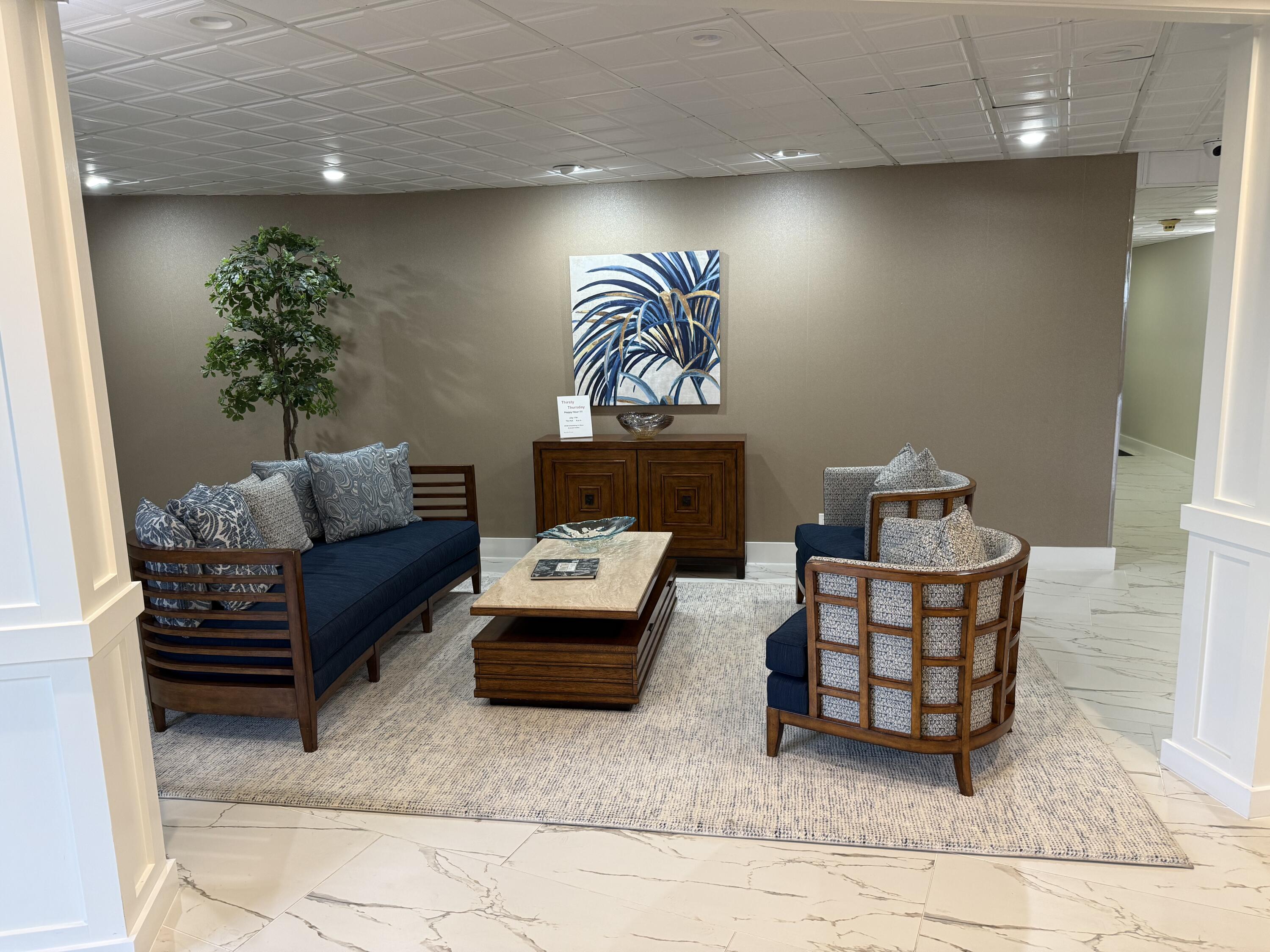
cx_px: 635
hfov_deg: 71.6
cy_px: 476
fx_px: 881
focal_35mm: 24
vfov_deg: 56.8
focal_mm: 6.76
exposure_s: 1/60
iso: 160
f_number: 1.78
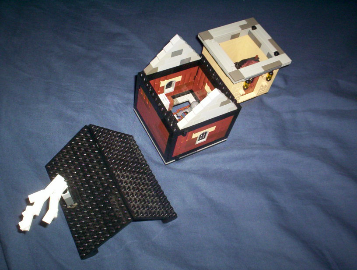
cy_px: 135
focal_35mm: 38
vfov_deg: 37.9
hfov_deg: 48.9
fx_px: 393
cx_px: 178
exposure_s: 1/60
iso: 140
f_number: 4.5
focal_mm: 4.99
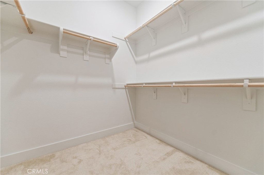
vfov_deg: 81.1
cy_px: 88
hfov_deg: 104.3
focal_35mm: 14
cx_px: 132
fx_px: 103
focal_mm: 14
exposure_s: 1/125
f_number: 2.8
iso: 560
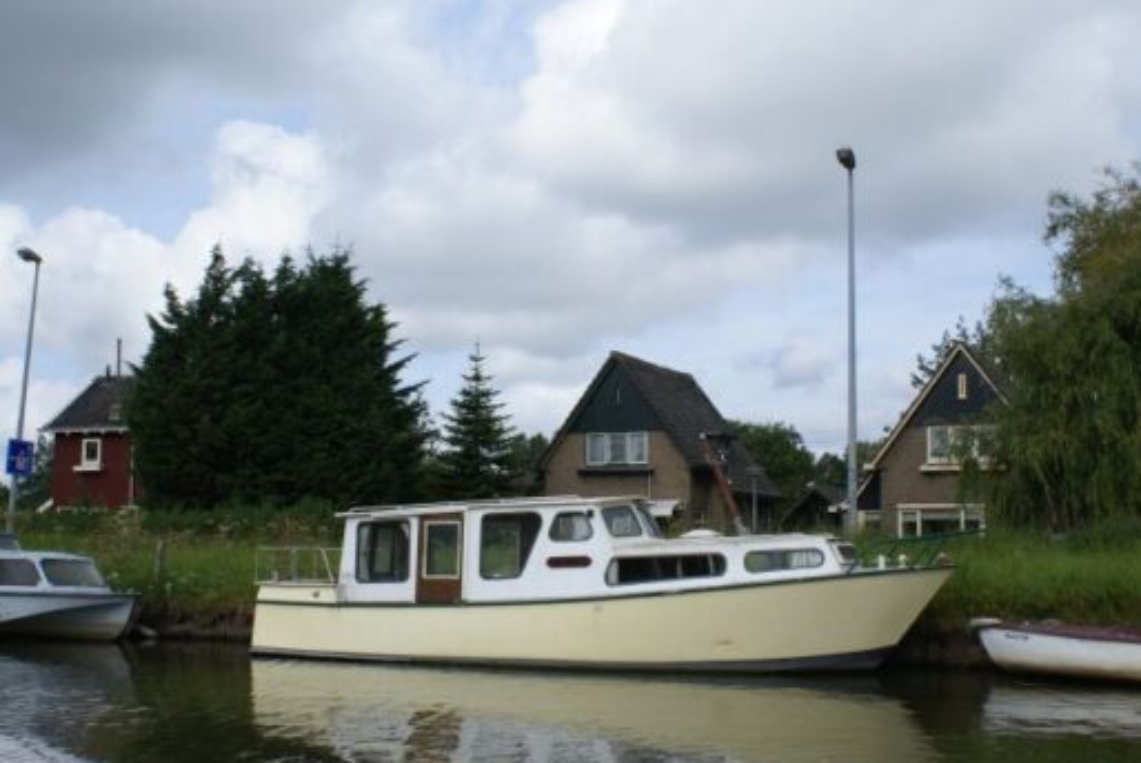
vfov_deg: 27.6
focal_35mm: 49
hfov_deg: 40.3
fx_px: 1555
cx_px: 524
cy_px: 391
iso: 100
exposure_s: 1/200
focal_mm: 28
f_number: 9
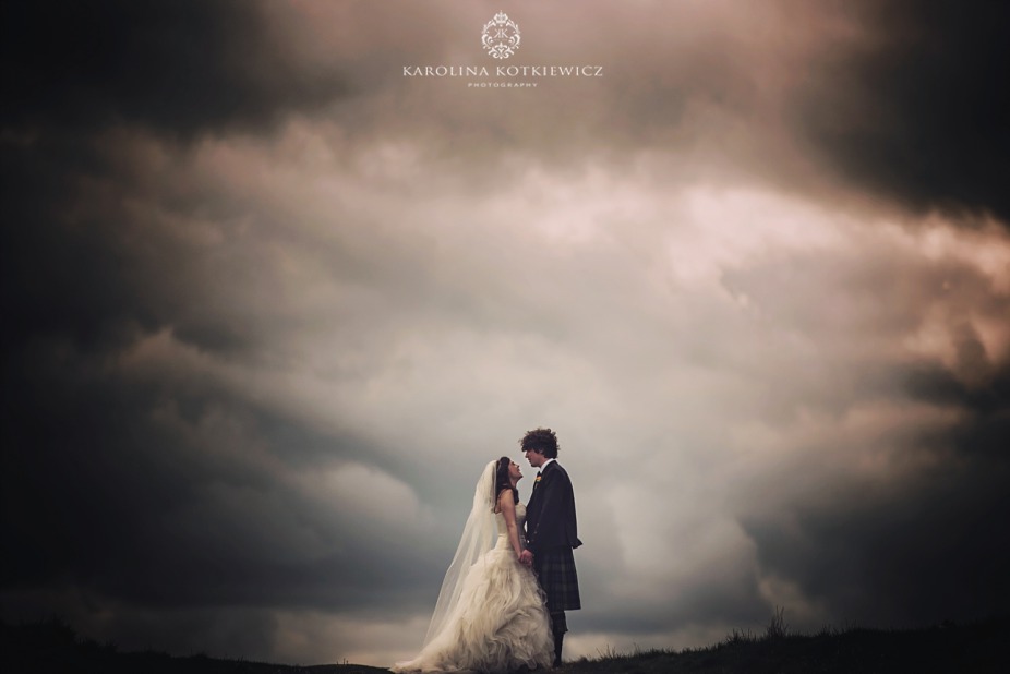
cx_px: 505
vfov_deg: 6.9
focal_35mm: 200
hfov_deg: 10.3
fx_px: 5613
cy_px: 337
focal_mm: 200
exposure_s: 1/4000
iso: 360
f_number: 4.5
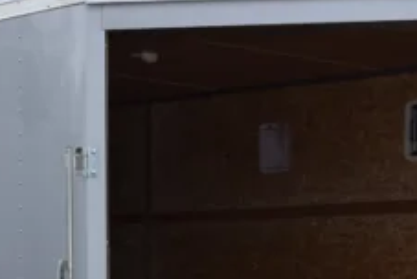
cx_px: 156
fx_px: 1473
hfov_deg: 16.1
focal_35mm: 127
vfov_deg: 10.6
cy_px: 350
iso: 100
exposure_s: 1/200
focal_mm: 24
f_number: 8
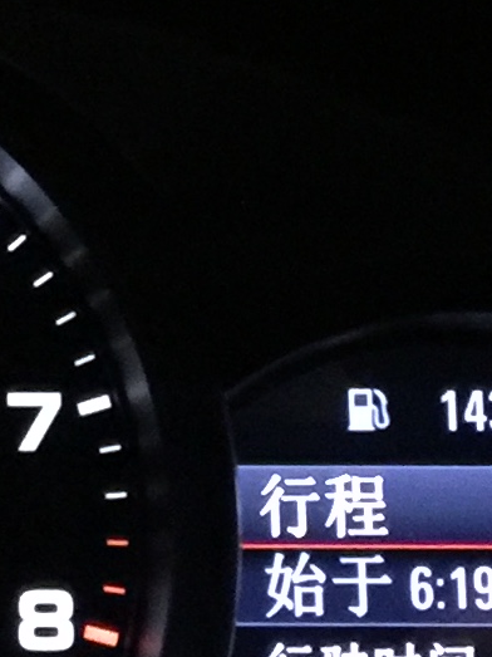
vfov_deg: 10.1
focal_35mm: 181
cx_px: -92
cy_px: -641
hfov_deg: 8.1
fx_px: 3431
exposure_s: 1/4
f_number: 2.2
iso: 200
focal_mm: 4.15
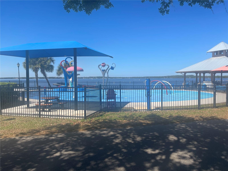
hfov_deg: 67.3
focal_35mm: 26
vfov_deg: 53.1
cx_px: 114
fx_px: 171
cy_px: 86
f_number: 1.6
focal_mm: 4.2
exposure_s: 1/3610
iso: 32
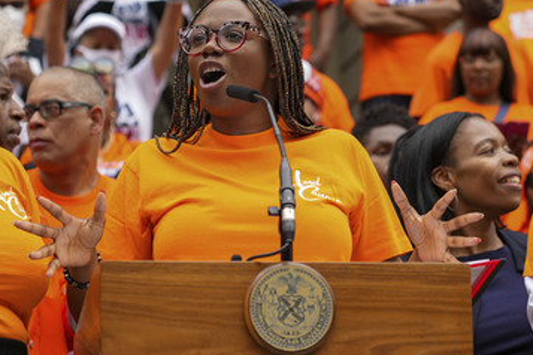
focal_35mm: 126
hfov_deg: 16.3
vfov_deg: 10.9
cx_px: 237
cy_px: 182
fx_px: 1865
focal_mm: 100
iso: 200
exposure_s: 1/500
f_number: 5
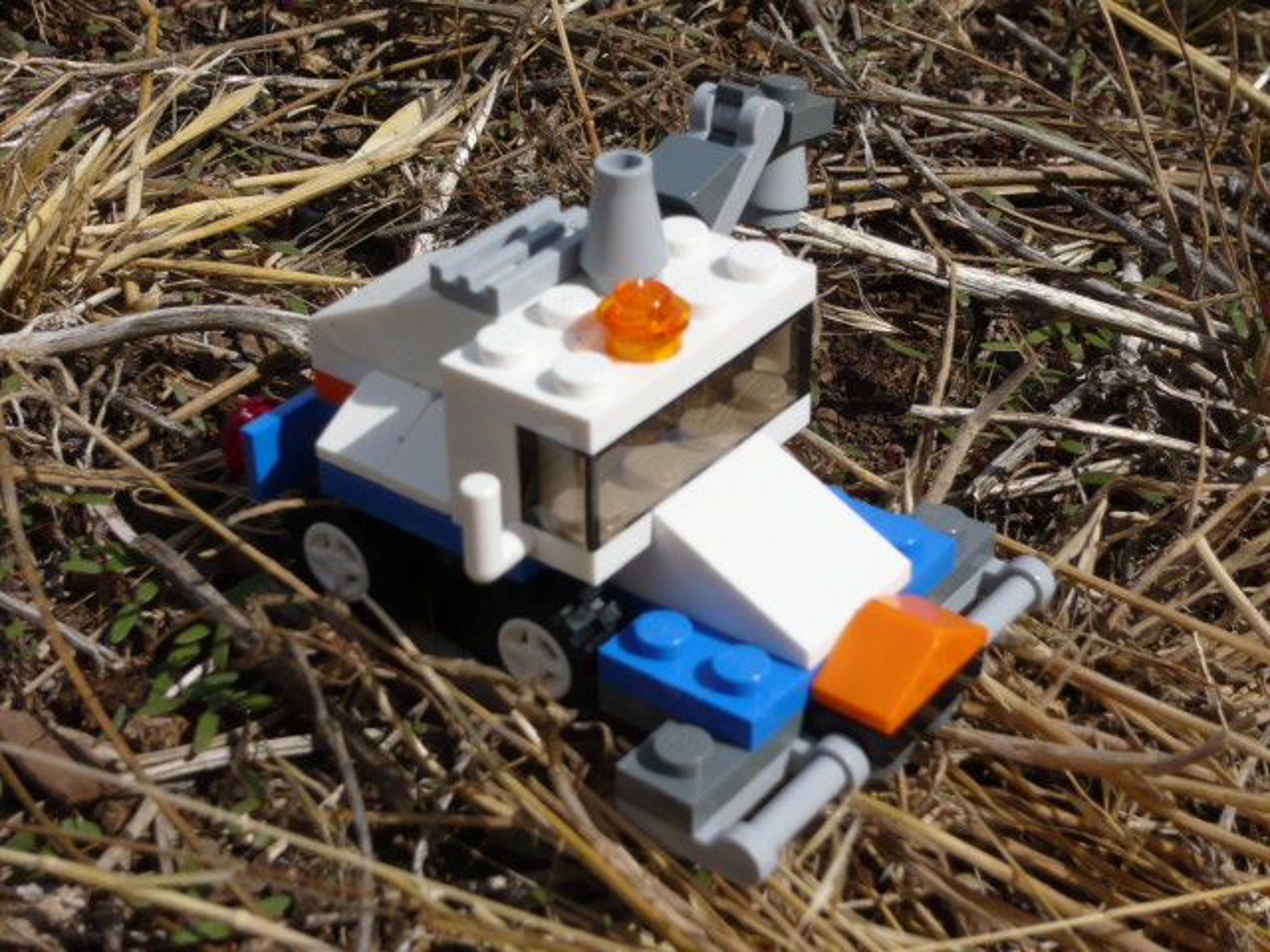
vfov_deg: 25.2
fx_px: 2128
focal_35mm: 58
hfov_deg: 33.2
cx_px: 635
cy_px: 476
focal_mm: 7.4
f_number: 10
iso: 100
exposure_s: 1/320
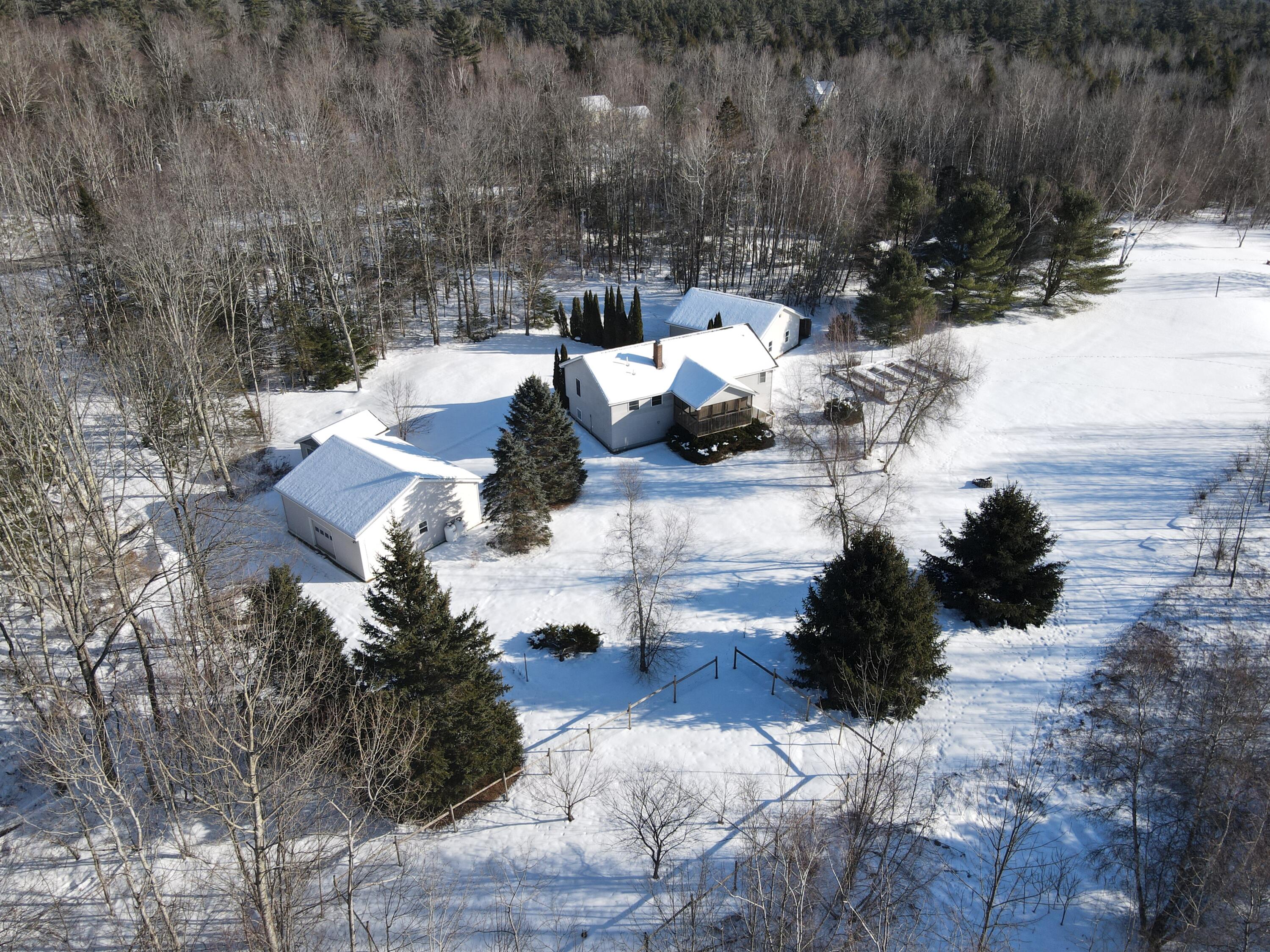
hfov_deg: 71.6
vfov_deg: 56.8
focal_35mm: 24
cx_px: 635
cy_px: 476
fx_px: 881
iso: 100
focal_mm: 4.5
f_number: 2.8
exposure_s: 1/640
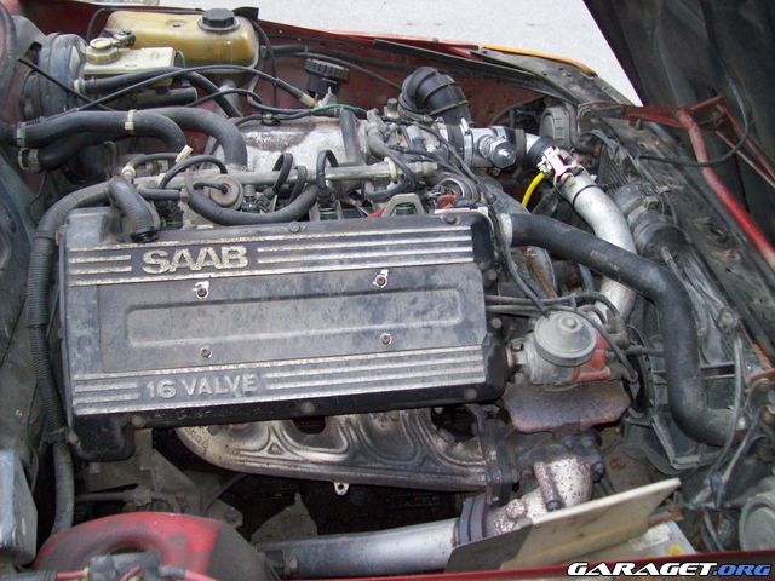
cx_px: 388
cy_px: 290
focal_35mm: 36
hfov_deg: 51.4
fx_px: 806
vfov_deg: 39.7
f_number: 2.7
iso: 200
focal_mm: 6
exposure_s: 1/64
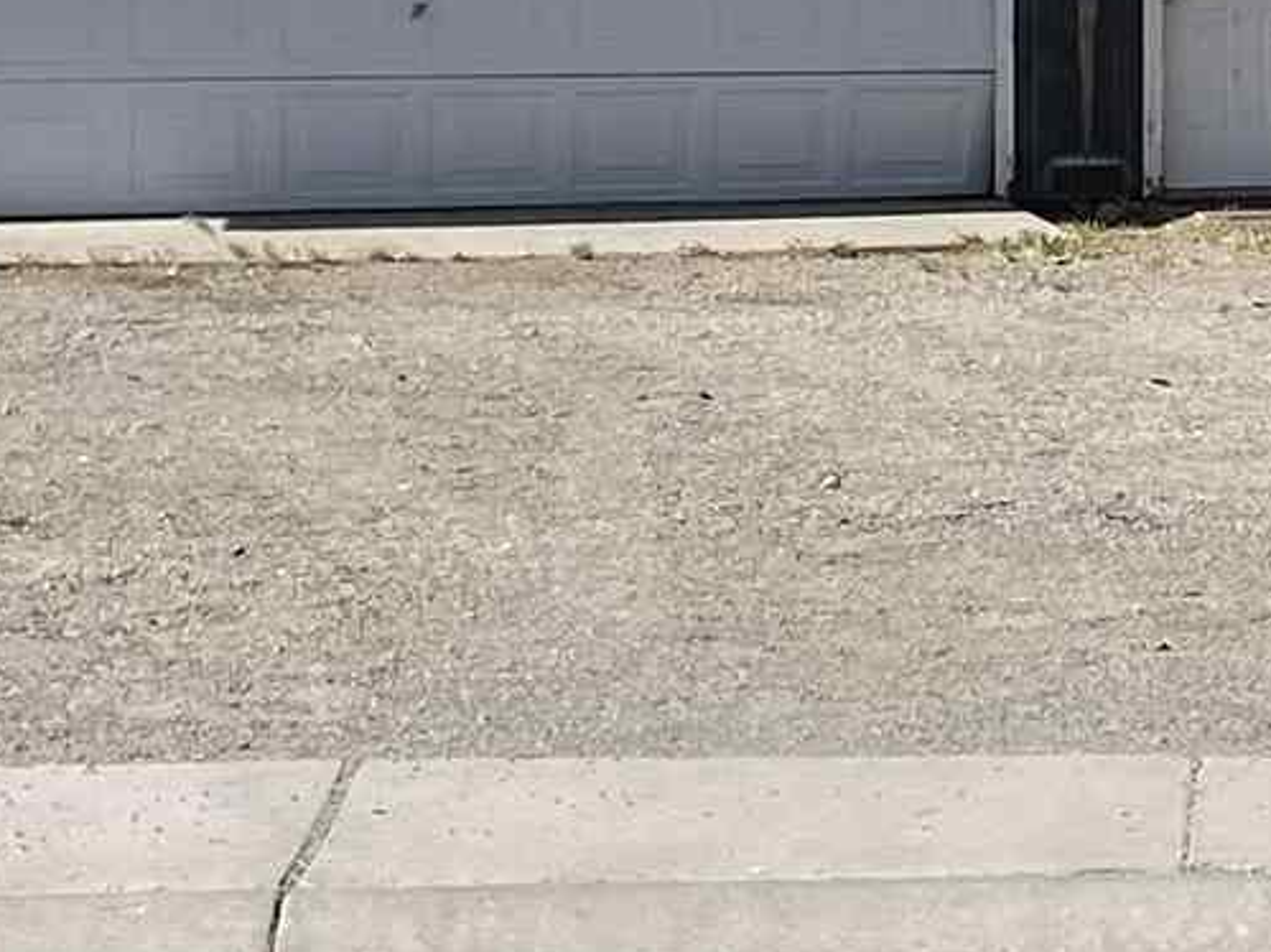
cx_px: 1472
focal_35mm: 160
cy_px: 89
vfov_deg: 9.2
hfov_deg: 12.1
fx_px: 5873
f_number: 1.6
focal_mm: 4.2
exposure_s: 1/3861
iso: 32
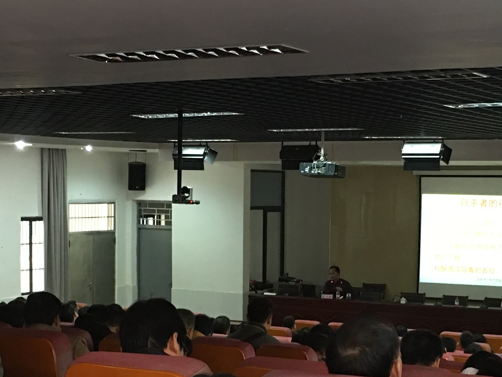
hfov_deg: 25.0
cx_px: 282
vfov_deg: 18.7
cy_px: 295
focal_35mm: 78
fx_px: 1131
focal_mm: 4.15
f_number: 2.2
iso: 80
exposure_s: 1/10
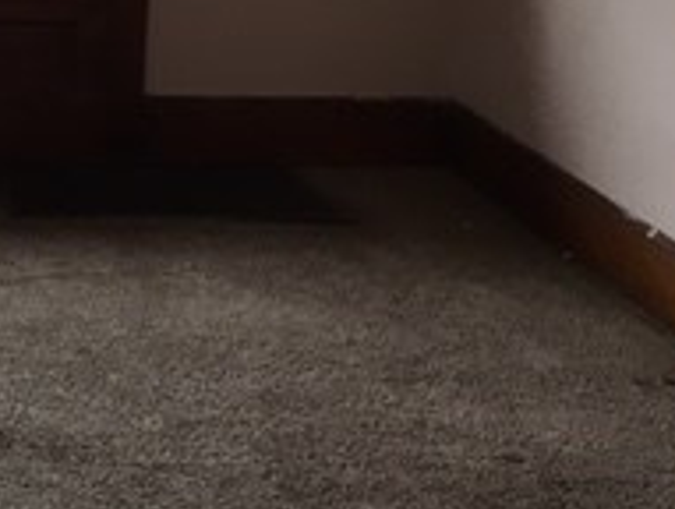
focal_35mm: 97
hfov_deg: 17.6
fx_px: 1895
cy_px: -191
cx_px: -403
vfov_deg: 14.5
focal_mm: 4.15
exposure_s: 1/30
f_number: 2.2
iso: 25
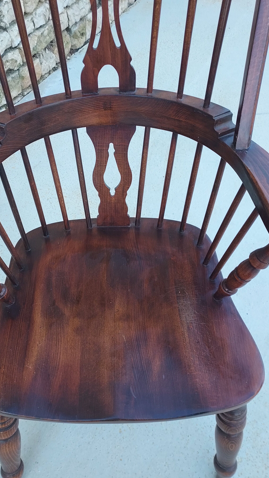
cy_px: 248
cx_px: 112
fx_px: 368
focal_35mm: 29
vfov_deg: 66.0
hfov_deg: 40.1
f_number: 1.8
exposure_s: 1/100
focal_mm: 4.6
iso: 80
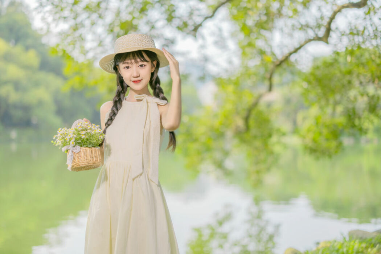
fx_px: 519
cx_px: 190
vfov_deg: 27.5
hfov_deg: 40.3
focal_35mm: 49
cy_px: 127
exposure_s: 1/3200
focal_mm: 50
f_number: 1.2
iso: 100
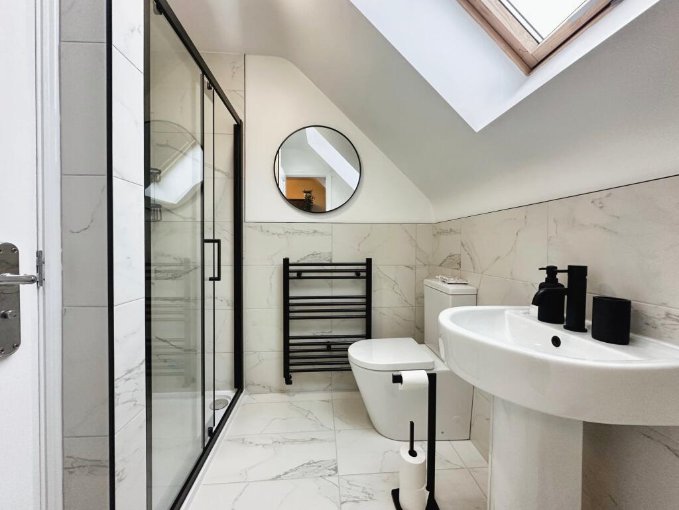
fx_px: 275
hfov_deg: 102.0
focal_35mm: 14
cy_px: 255
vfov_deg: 85.7
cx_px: 340
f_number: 2.2
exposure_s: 1/100
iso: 250
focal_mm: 2.22
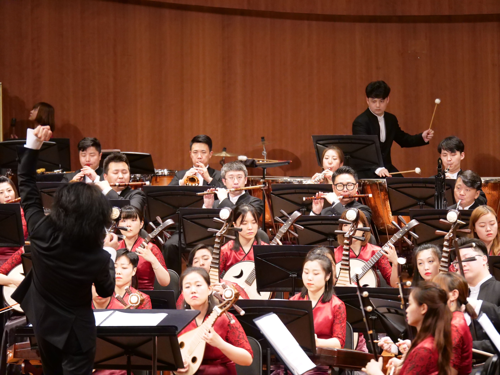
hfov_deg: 9.9
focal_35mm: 200
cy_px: 188
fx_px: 2889
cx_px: 250
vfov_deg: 7.4
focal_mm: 100
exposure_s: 1/250
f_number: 2.8
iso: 2500
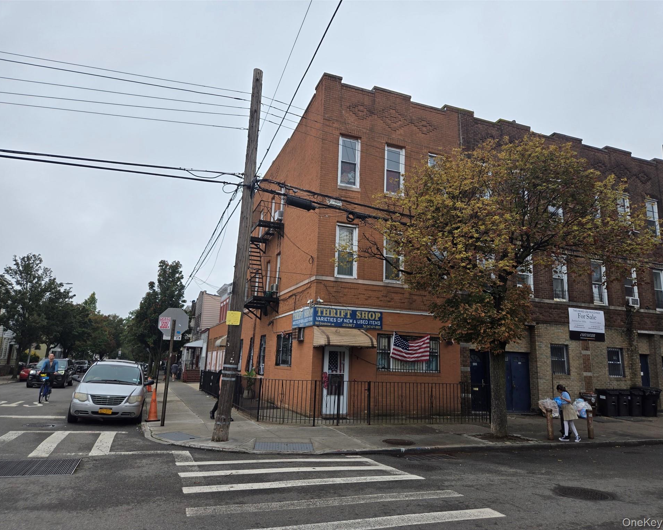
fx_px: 471
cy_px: 265
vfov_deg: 58.8
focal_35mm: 24
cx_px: 338
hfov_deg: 70.3
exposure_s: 1/1070
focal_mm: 5.4
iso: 25
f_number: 1.8
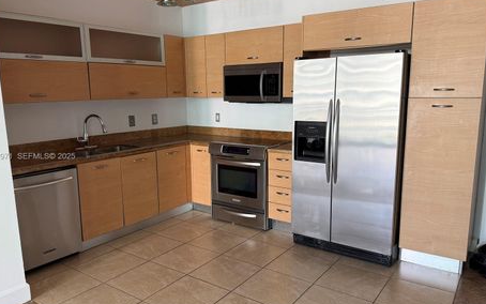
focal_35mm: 28
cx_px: 239
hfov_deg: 66.5
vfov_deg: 44.6
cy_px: 157
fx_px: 371
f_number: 1.78
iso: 100
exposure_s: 1/121
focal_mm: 6.76
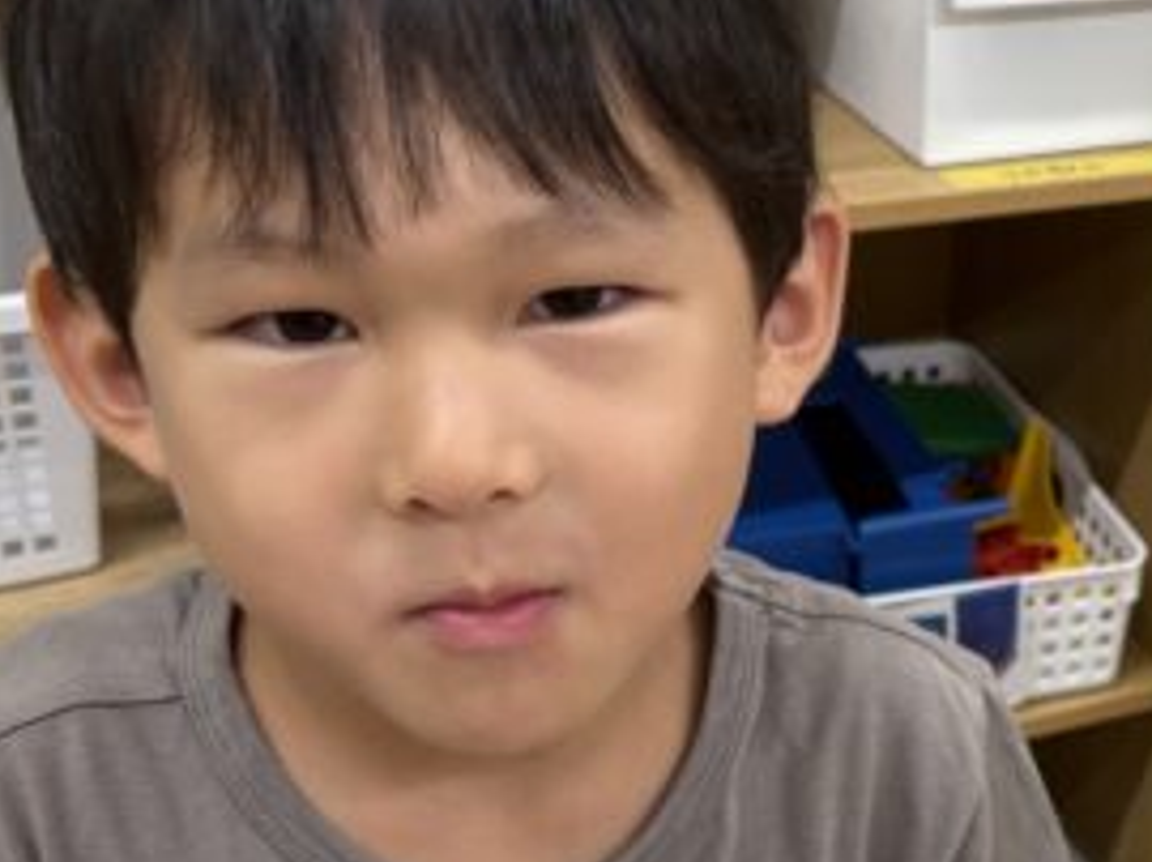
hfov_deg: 24.8
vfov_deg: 19.8
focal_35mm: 74
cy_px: 610
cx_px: 1212
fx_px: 2460
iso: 125
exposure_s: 1/83
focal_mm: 5.96
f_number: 1.6
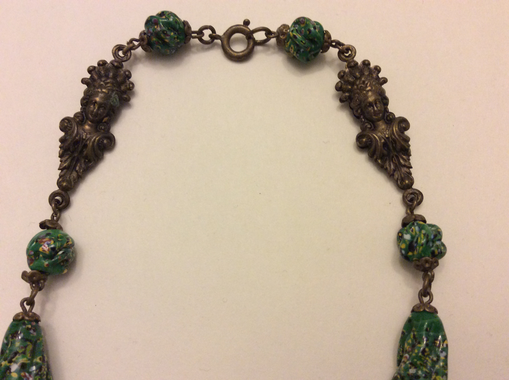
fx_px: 470
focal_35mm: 32
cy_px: 190
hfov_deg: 56.9
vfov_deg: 44.1
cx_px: 254
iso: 160
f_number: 2.4
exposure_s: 1/24
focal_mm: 3.3
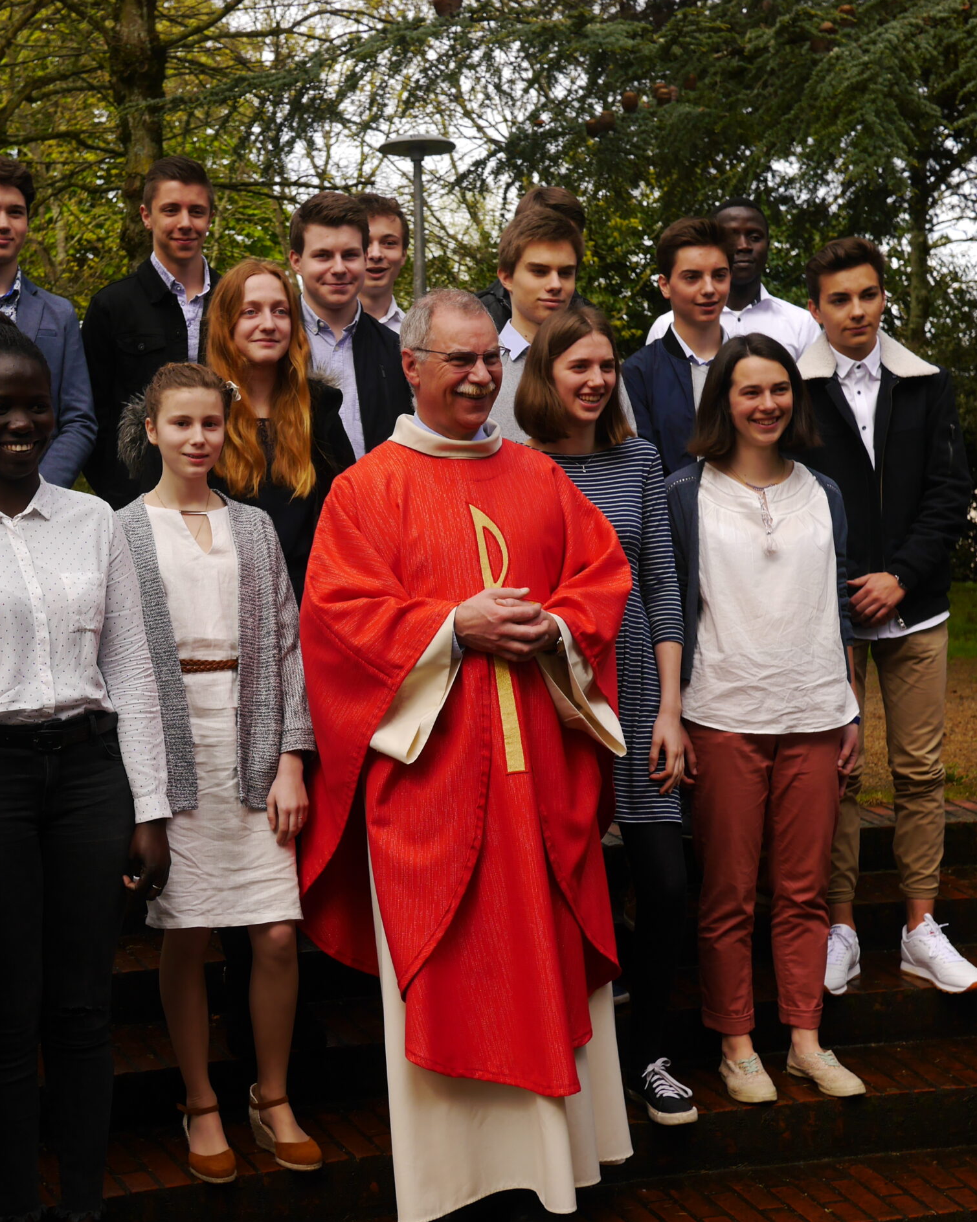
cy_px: 618
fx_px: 1916
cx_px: 346
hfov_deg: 28.5
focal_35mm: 53
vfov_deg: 35.4
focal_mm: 20
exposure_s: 1/640
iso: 160
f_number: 4
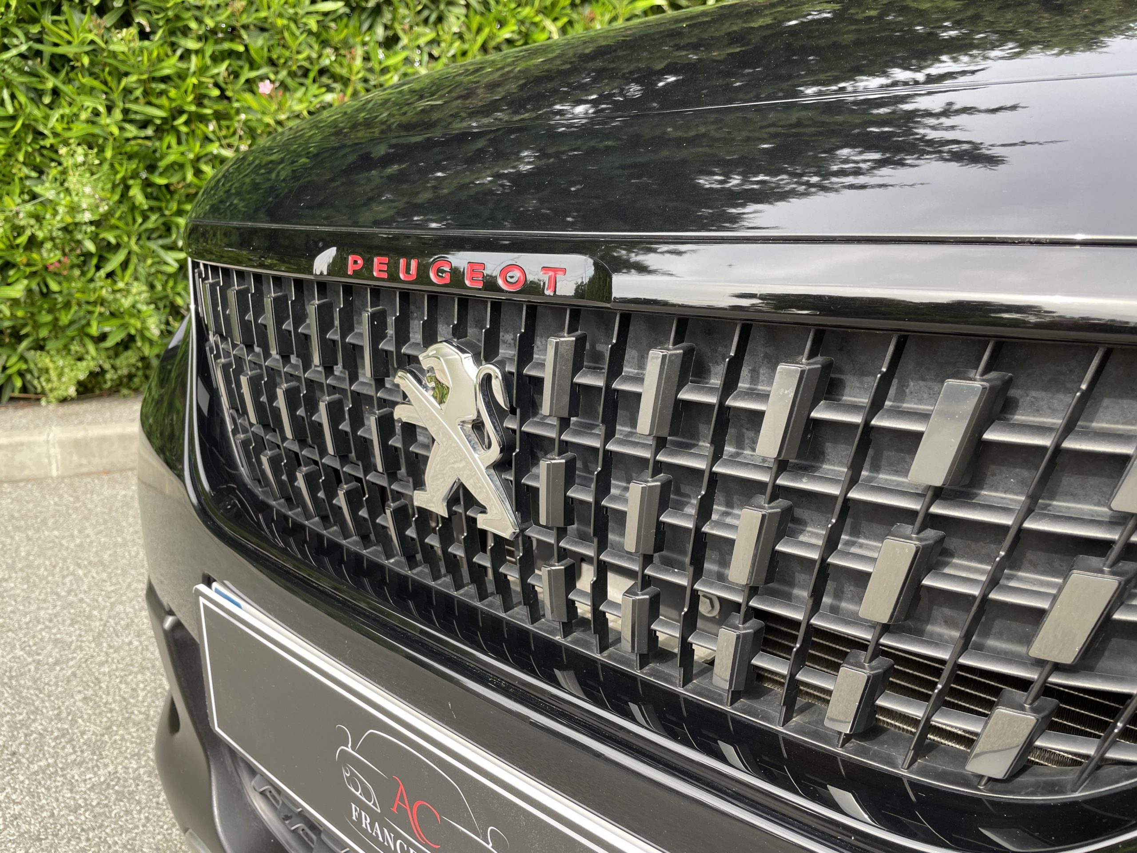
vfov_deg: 53.1
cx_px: 568
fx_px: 854
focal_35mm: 26
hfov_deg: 67.3
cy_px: 426
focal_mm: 4.2
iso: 32
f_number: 1.6
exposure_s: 1/274
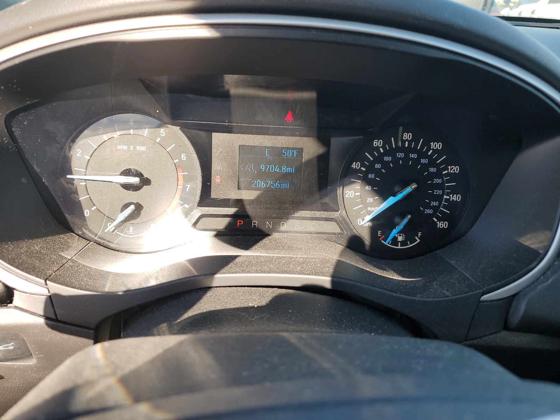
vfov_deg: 53.1
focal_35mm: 26
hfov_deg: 67.3
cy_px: 210
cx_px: 280
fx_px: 421
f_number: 1.5
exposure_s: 1/345
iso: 50
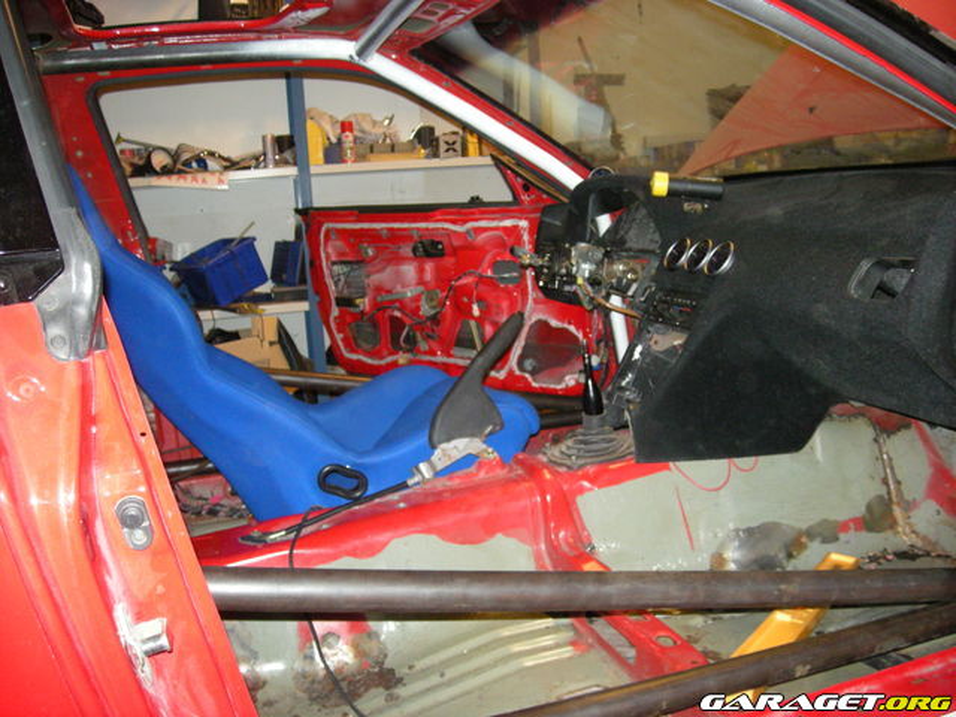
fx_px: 967
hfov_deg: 52.6
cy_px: 358
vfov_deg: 40.7
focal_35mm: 35
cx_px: 478
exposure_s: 1/60
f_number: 2.8
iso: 280
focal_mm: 5.7
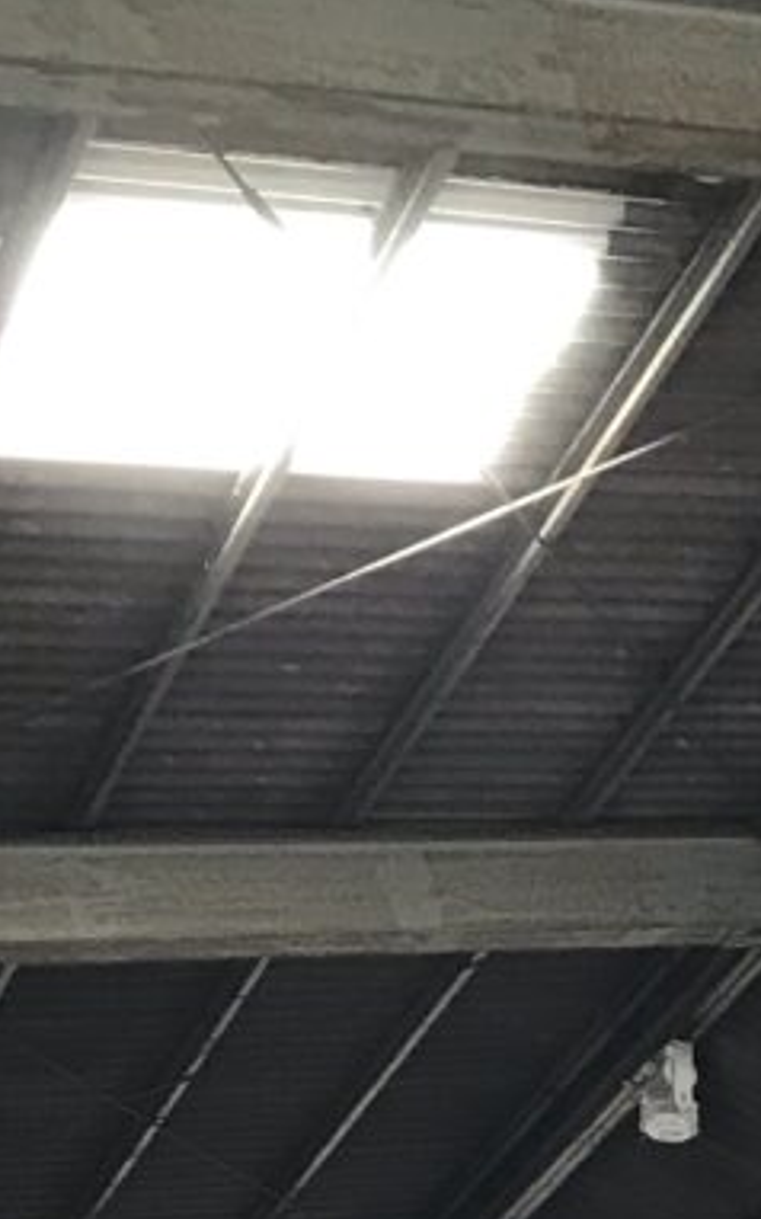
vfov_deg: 15.7
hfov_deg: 10.0
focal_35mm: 117
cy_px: 2076
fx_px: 3884
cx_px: 1715
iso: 40
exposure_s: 1/18
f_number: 1.8
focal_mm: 3.99
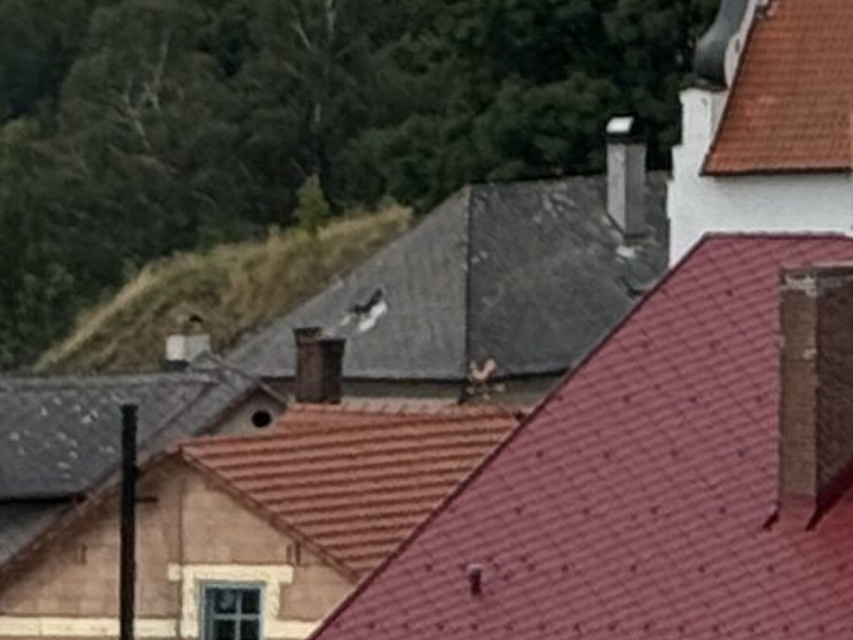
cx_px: 2905
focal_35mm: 363
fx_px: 8947
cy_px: -606
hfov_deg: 5.1
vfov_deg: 4.1
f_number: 1.78
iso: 64
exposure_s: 1/7143
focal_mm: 6.76
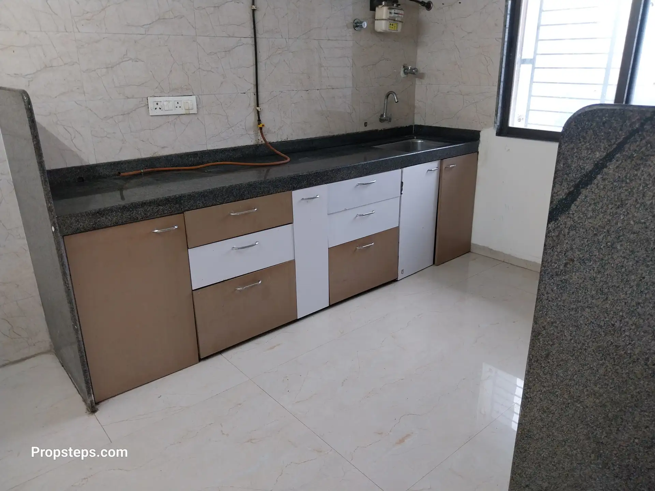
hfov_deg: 67.3
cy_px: 246
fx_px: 492
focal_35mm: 26
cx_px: 328
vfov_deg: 53.1
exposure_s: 1/25
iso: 80
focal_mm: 4
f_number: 1.8
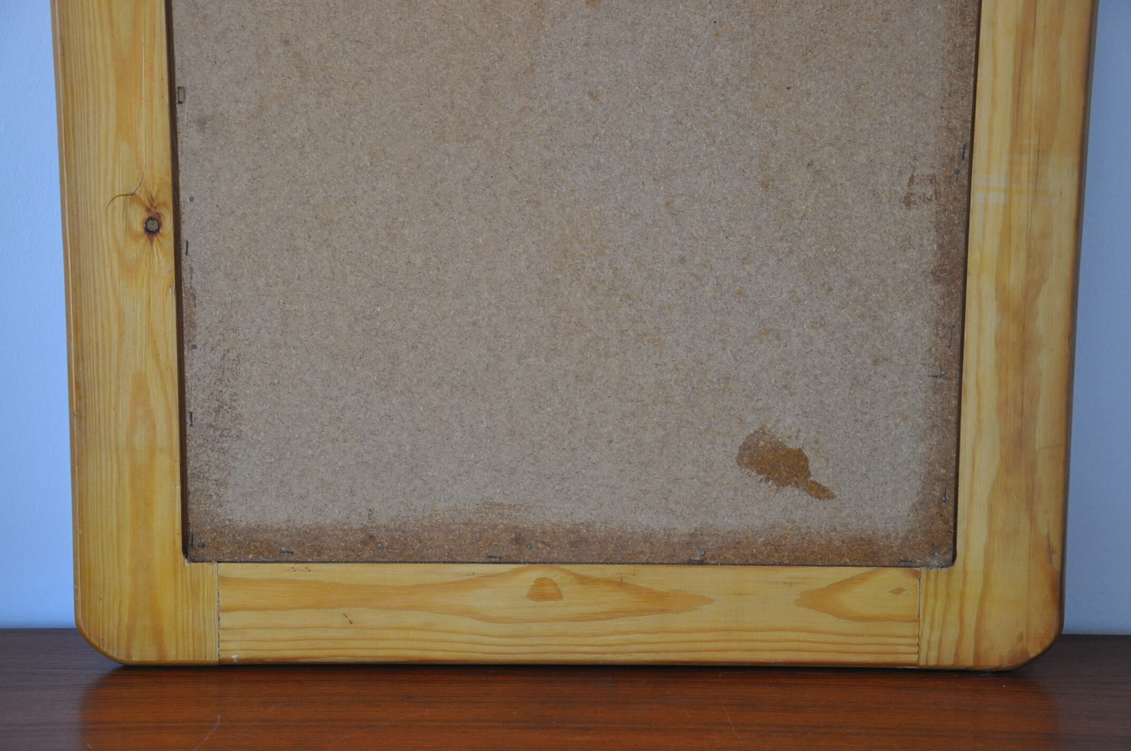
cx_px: 566
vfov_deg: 20.1
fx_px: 2118
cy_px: 376
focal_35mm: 68
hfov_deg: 29.9
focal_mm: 45
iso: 800
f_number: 4.8
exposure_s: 1/40
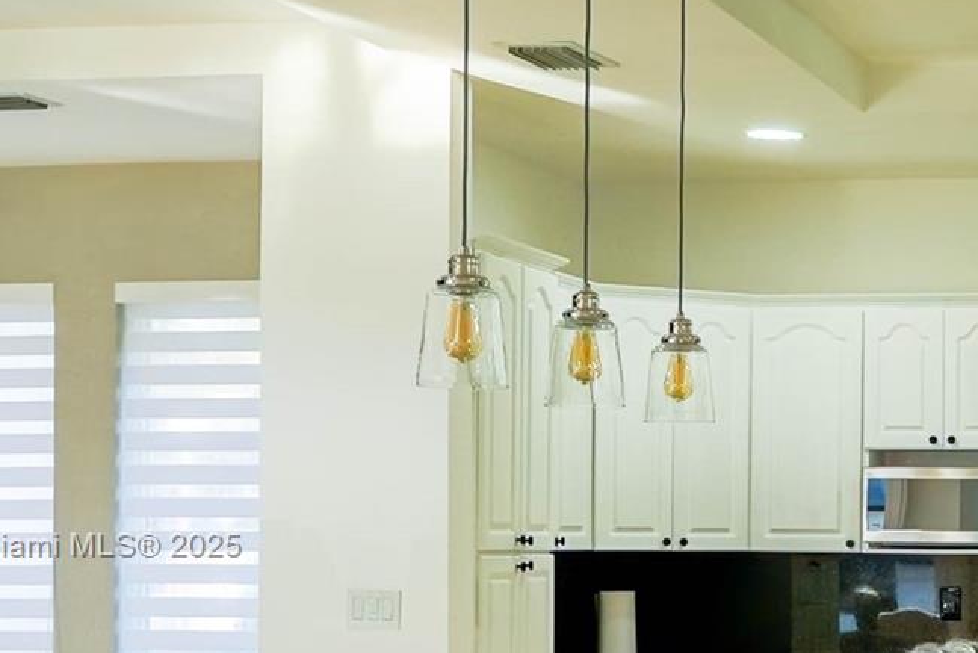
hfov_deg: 22.1
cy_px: 548
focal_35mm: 89
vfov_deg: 15.3
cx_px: 966
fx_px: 2419
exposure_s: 1/400
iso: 640
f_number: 5
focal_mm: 24
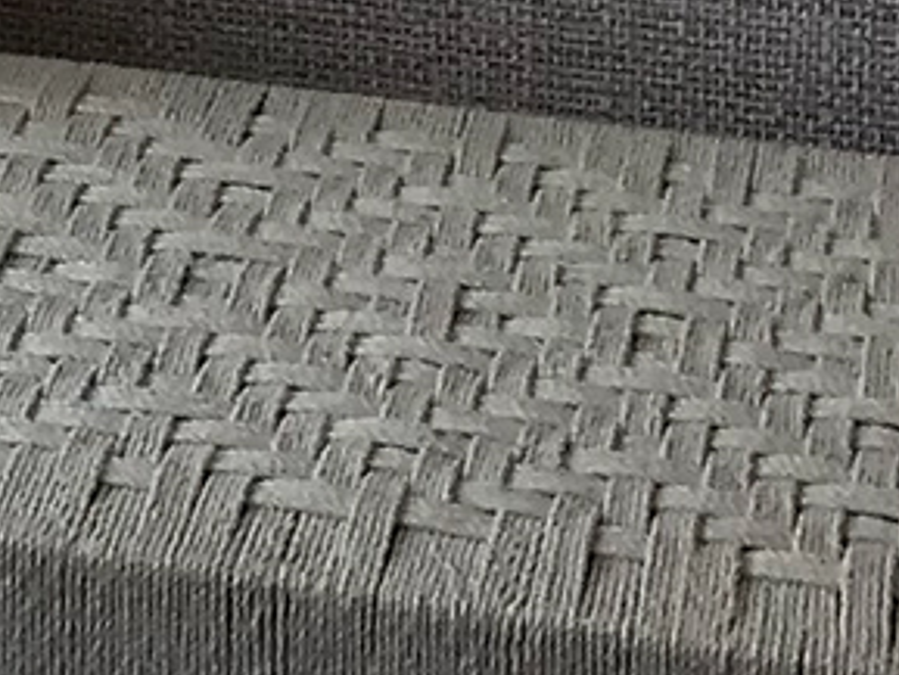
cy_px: -1201
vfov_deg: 7.3
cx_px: -784
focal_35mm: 186
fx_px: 4833
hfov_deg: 10.0
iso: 20
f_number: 1.8
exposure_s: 1/447
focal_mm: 3.99
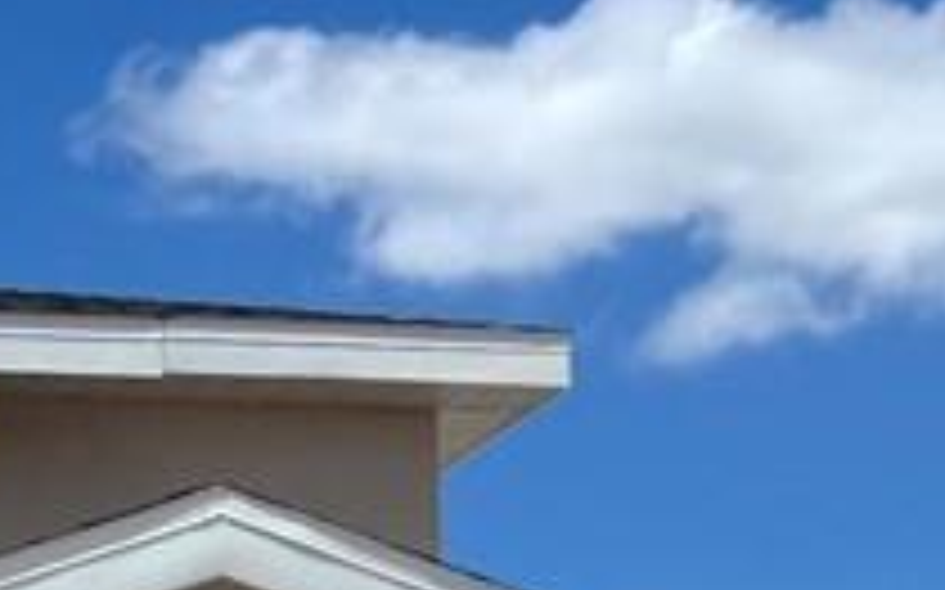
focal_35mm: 194
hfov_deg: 10.4
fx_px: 4994
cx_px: -560
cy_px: 1110
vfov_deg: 6.6
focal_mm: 6.76
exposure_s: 1/6410
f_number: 1.78
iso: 80
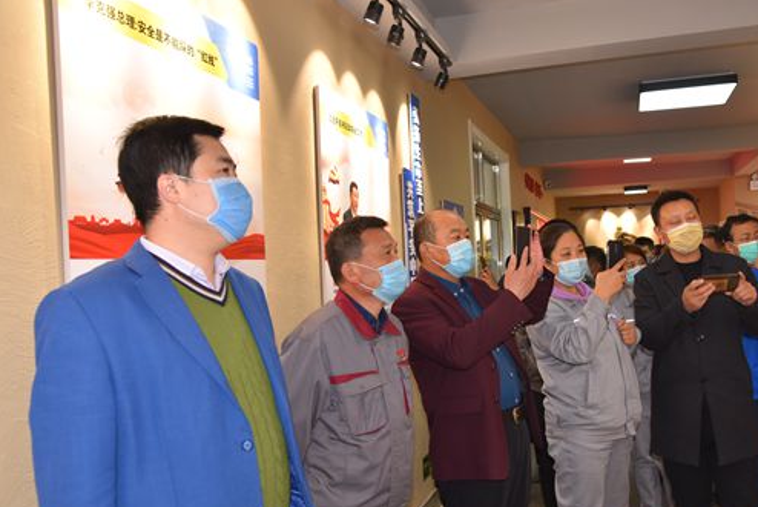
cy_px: 271
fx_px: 716
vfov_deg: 38.9
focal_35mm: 34
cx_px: 447
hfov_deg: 55.4
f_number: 5
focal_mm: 28
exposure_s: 1/100
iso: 800
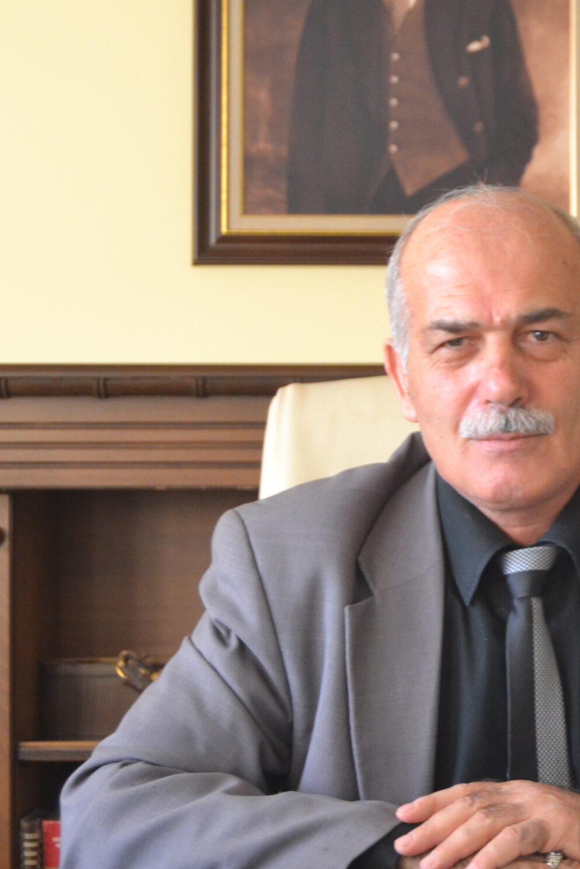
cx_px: 537
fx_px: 2368
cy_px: 467
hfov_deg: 13.8
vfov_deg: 20.8
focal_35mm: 98
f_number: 4.8
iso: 1800
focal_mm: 38
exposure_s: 1/60
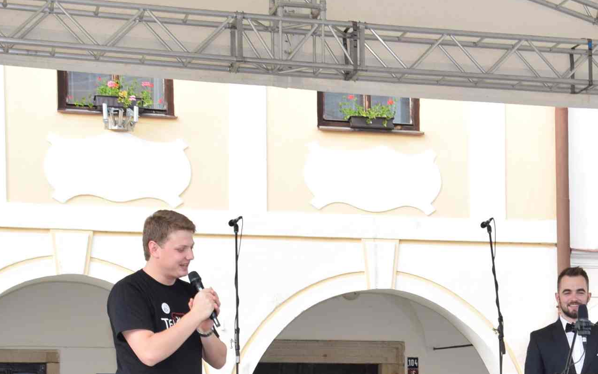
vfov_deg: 12.6
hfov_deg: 20.2
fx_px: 1646
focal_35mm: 101
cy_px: 459
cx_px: 519
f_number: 7.1
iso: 400
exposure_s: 1/200
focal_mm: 28
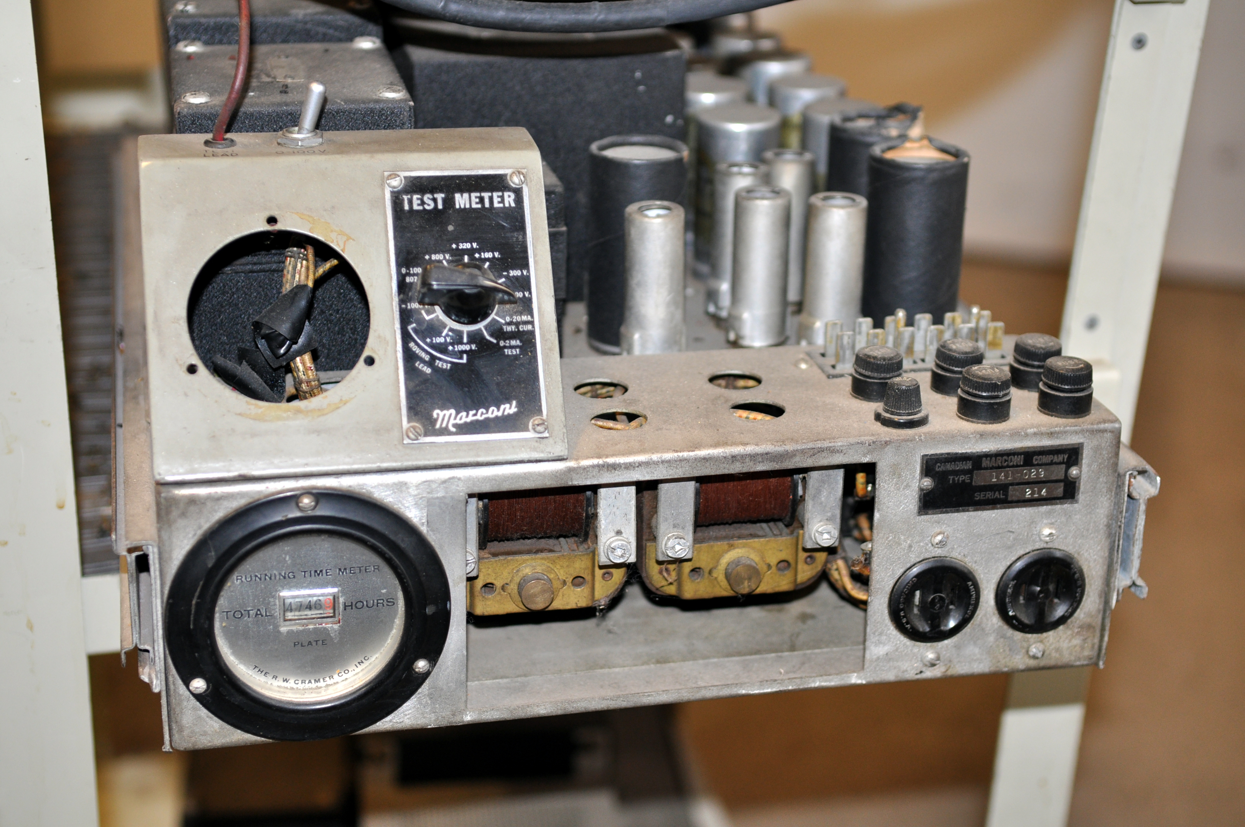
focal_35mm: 60
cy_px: 414
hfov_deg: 33.4
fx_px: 2072
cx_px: 622
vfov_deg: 22.6
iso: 400
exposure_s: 1/60
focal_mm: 40
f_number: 3.5
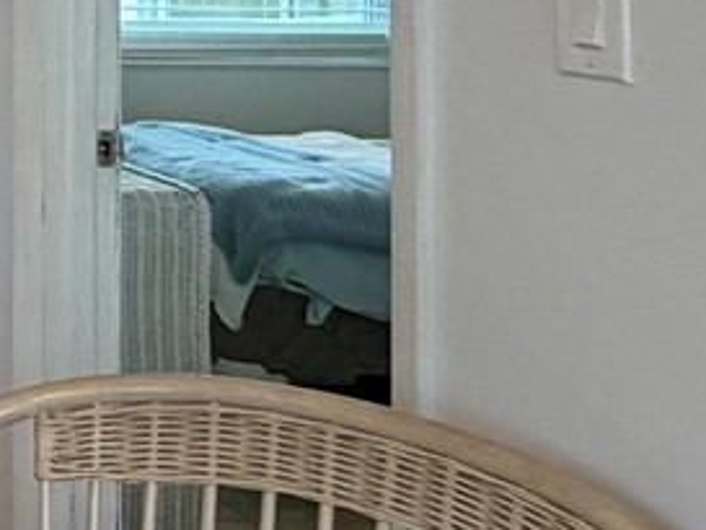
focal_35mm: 82
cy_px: -160
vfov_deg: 17.0
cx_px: -897
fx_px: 1673
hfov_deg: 15.6
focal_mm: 2.22
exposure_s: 1/120
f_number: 2.2
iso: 250
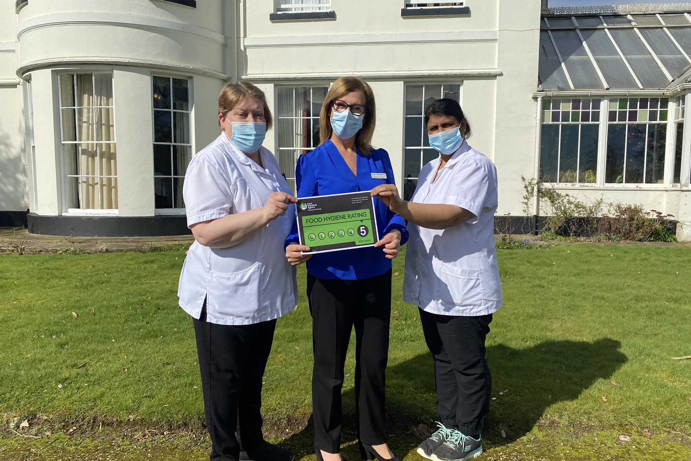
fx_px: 537
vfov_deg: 46.4
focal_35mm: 28
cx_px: 339
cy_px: 245
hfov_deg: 65.5
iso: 32
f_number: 1.8
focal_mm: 4.25
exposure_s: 1/5236
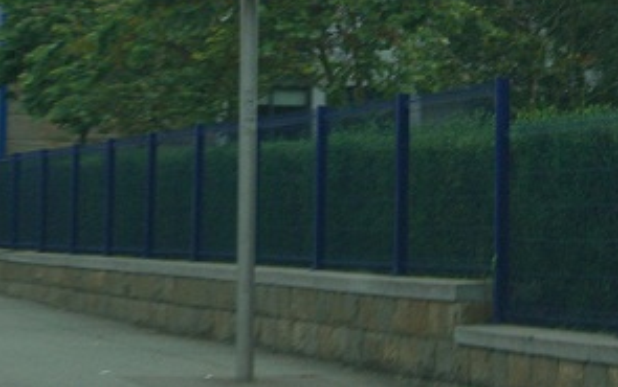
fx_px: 3287
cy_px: -64
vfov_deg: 6.7
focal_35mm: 195
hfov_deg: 10.7
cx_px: 224
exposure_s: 1/200
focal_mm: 19.4
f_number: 4.8
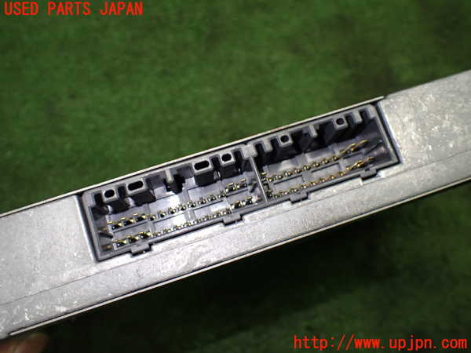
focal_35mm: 30
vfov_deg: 46.8
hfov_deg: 60.0
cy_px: 176
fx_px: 408
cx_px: 236
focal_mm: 5.4
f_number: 2.3
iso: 320
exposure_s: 1/125
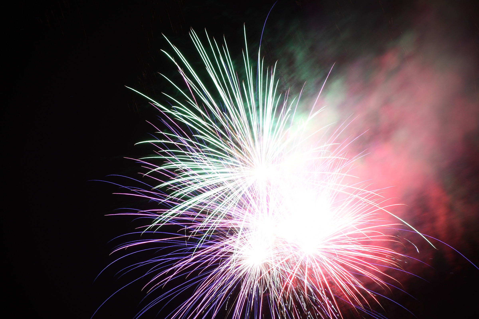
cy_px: 160
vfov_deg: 6.5
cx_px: 240
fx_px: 2794
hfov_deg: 9.8
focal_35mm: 210
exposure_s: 20
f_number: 6
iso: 100
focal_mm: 140
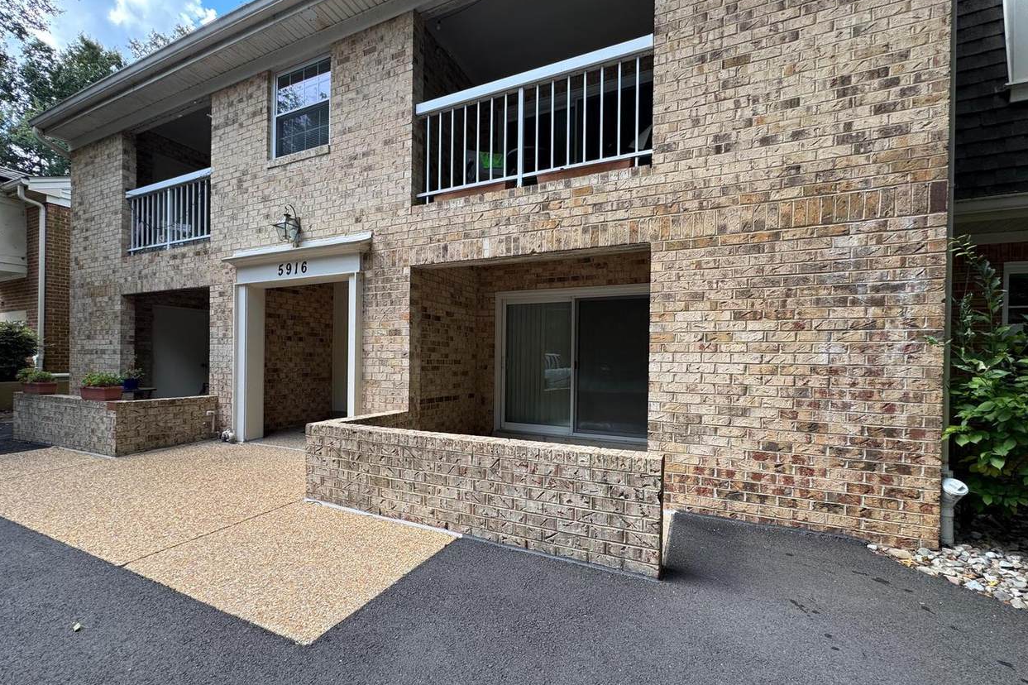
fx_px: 428
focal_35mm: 15
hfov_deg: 100.4
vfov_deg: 77.2
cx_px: 514
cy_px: 362
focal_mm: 2.22
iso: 40
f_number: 2.2
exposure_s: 1/204
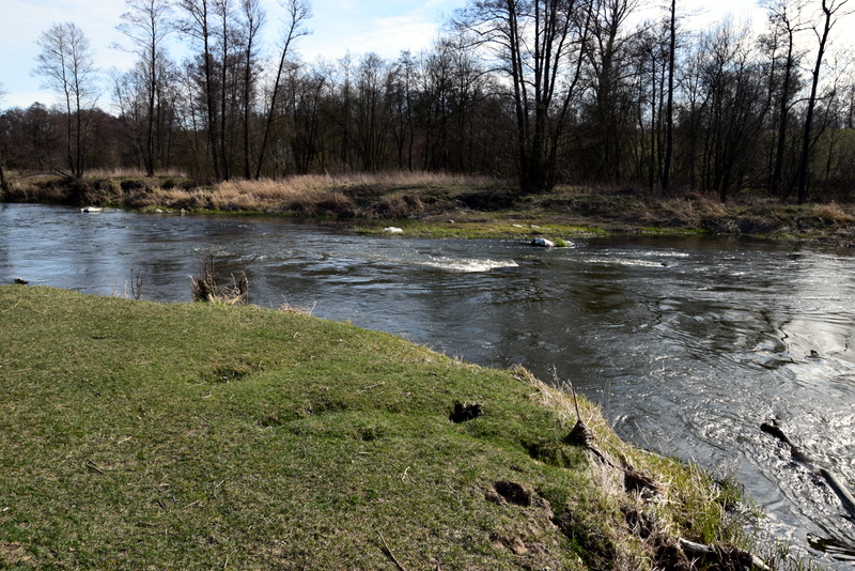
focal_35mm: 27
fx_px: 641
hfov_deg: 67.4
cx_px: 428
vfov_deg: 48.0
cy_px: 286
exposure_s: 1/200
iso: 400
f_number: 10
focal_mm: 18
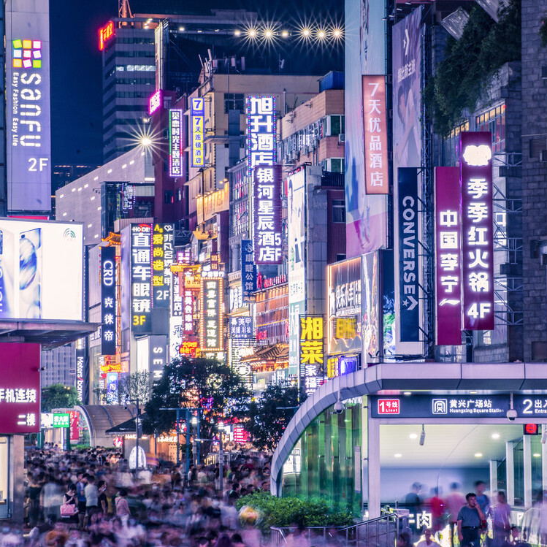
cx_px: 329
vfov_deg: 11.1
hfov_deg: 11.1
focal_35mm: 158
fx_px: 2825
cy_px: 257
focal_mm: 116
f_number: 22
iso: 50
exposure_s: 3
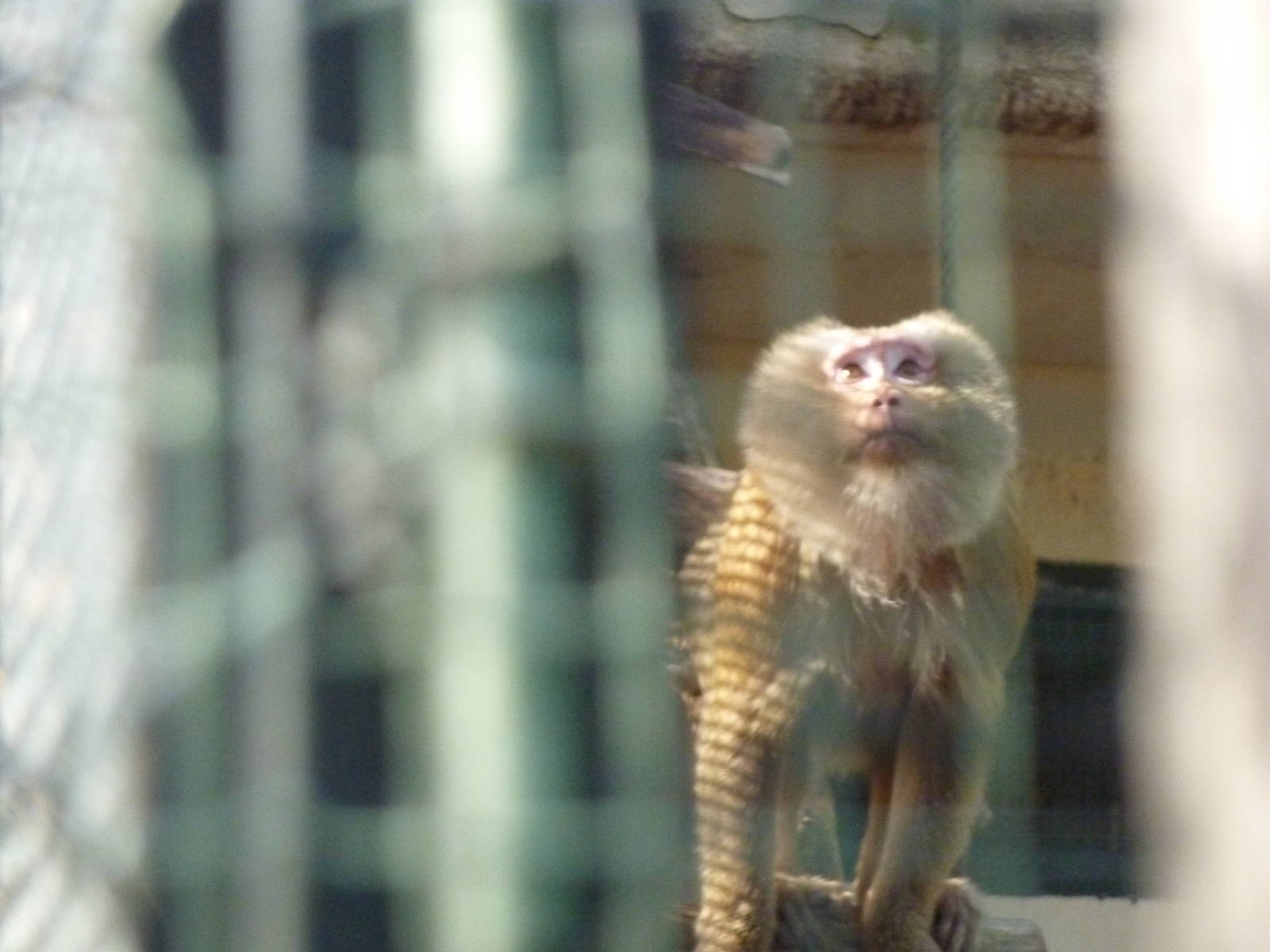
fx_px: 11006
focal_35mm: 300
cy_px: 476
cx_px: 635
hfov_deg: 6.6
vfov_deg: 5.0
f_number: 4.9
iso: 640
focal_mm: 49.2
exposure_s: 1/250
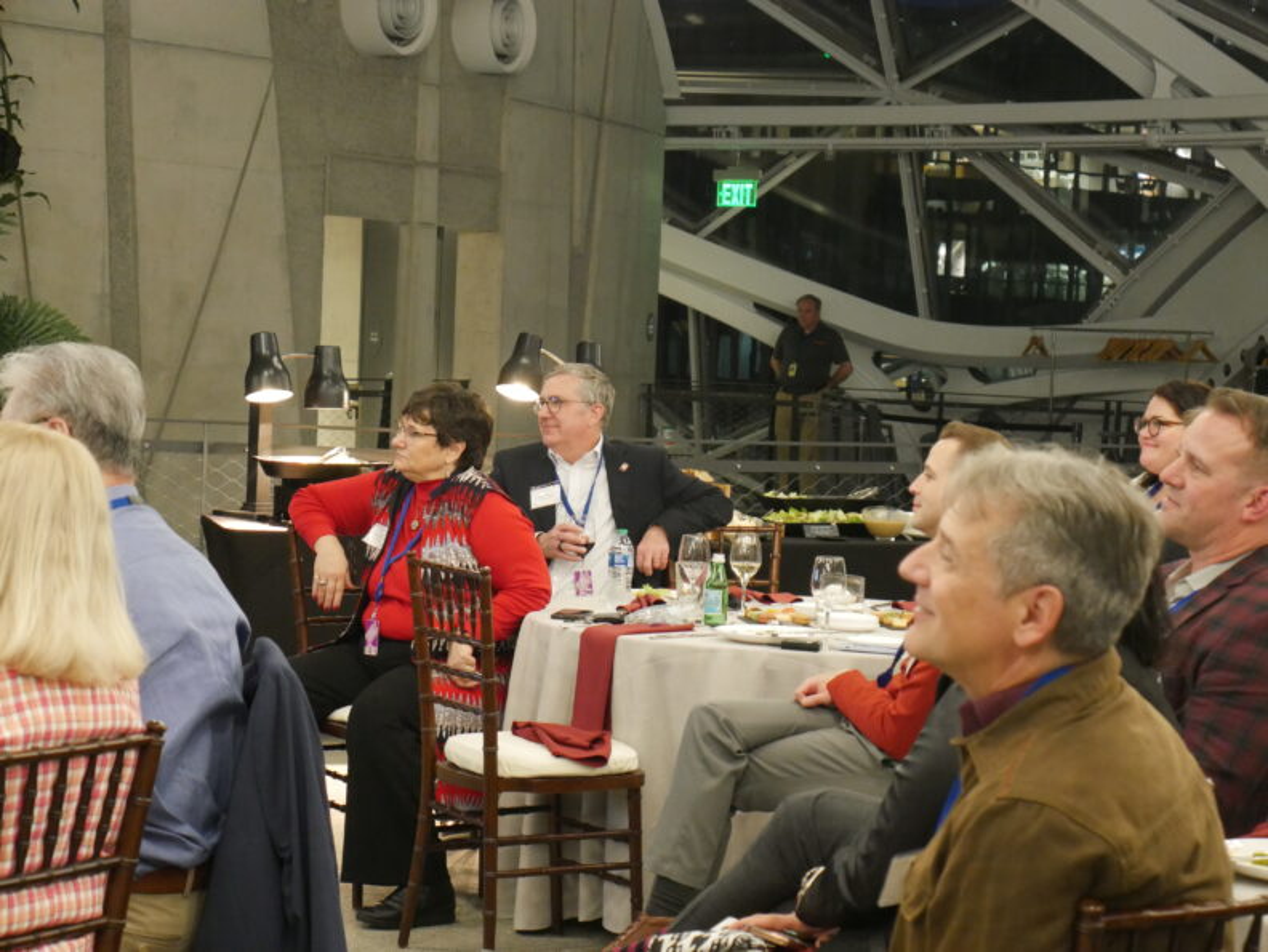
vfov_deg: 17.6
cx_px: 634
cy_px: 476
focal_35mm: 84
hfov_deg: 23.3
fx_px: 3079
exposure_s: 1/20
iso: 3200
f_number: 5.6
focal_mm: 42
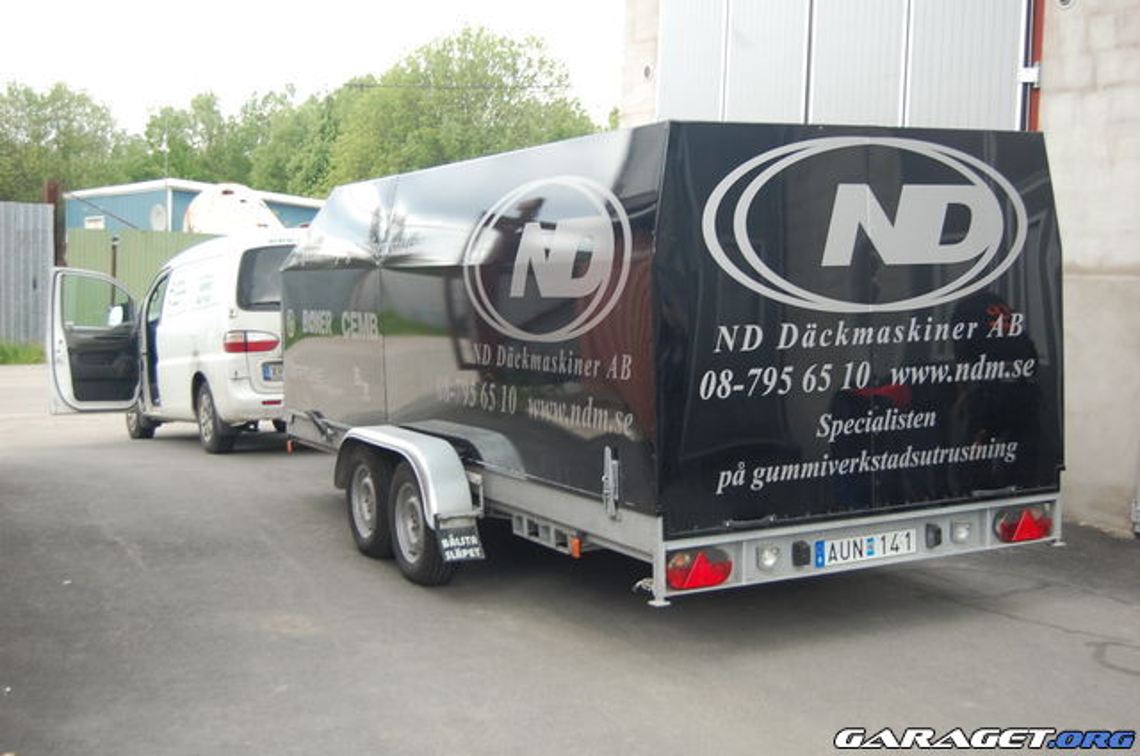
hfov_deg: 42.4
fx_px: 1470
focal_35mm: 46
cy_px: 378
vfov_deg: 28.8
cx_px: 570
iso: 400
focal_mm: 31
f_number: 4.5
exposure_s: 1/60
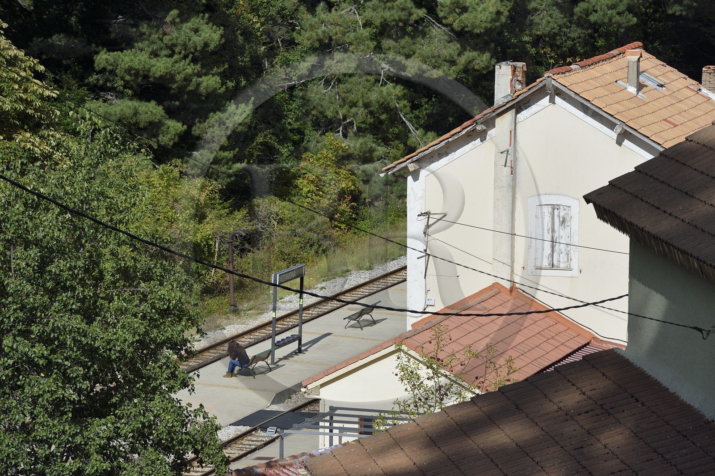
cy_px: 238
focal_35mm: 200
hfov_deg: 10.3
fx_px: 3969
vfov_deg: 6.9
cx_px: 358
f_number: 13
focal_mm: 200
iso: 200
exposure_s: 1/320
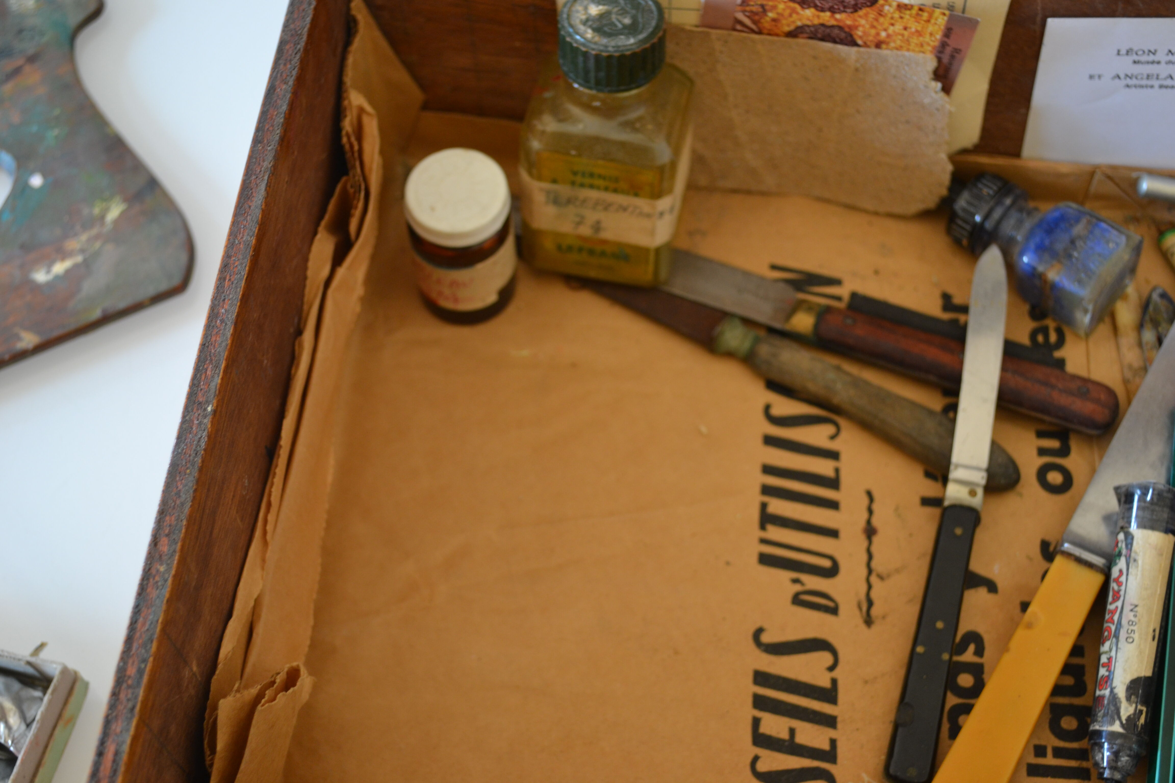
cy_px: 392
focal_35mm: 48
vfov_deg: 28.1
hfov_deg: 41.1
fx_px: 1567
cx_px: 588
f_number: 4.8
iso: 400
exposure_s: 1/20
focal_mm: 32
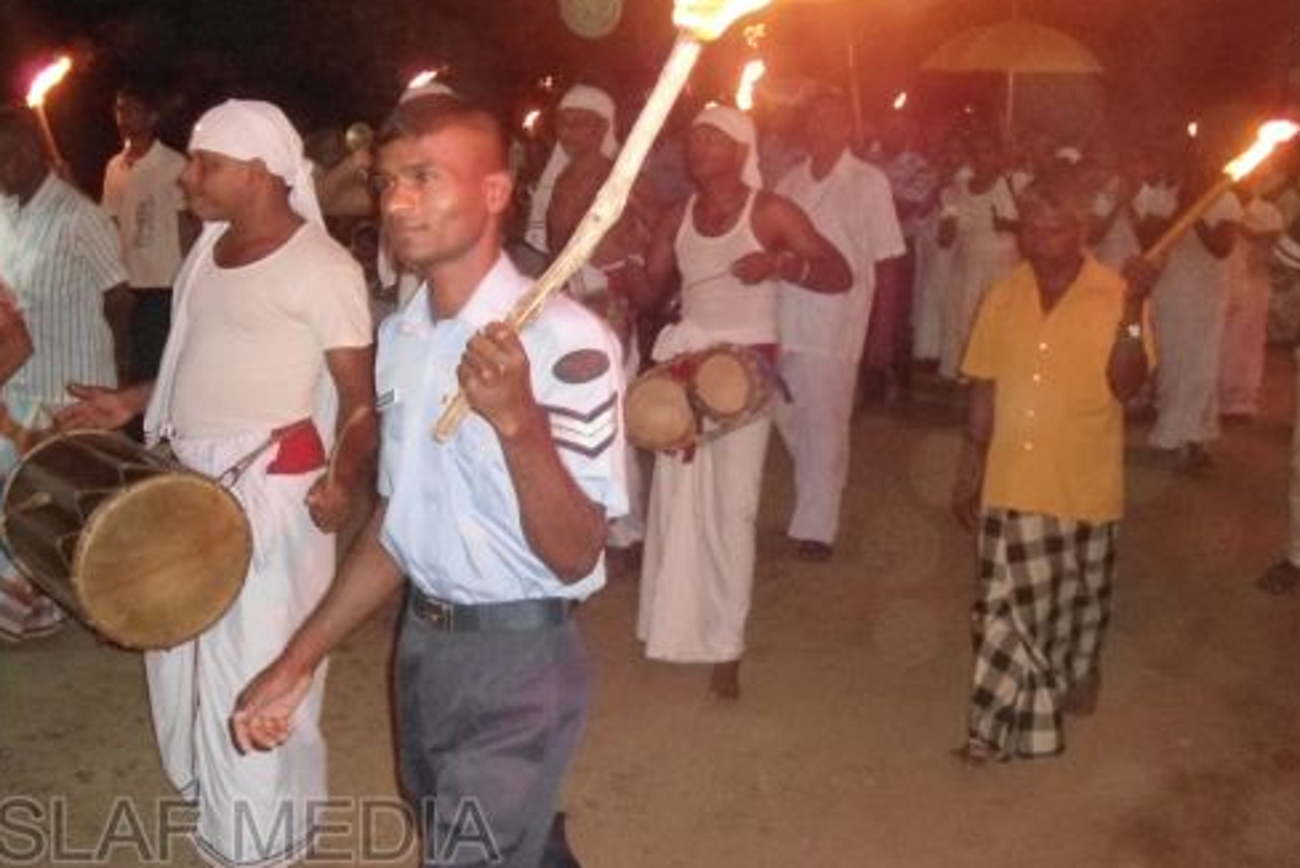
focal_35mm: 42
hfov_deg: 46.4
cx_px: 657
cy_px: 386
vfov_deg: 31.9
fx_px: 1518
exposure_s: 1/30
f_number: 3.2
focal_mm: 6.7
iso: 800
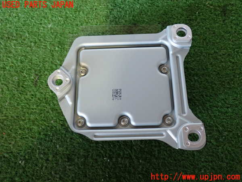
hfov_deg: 49.0
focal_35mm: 38
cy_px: 91
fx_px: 266
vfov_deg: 37.7
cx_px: 121
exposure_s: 1/40
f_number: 2.7
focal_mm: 6.83
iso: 250
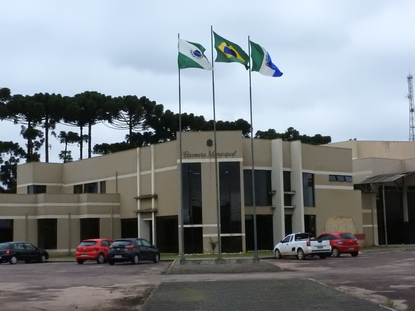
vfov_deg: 24.4
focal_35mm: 60
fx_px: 719
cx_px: 208
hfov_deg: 32.2
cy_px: 156
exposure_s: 1/3200
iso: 1600
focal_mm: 10.7
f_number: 7.6
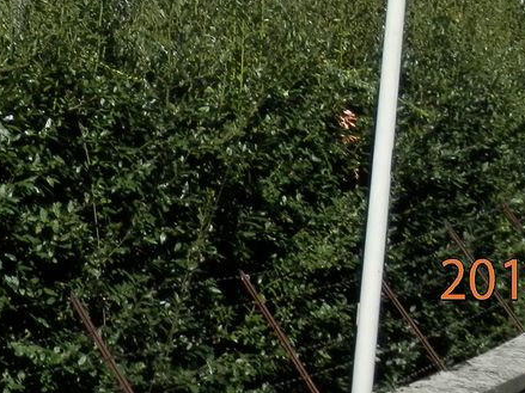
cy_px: -284
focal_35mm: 197
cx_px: -109
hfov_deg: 9.9
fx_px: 2987
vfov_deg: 7.3
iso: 80
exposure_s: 1/800
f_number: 4.1
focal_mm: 9.8
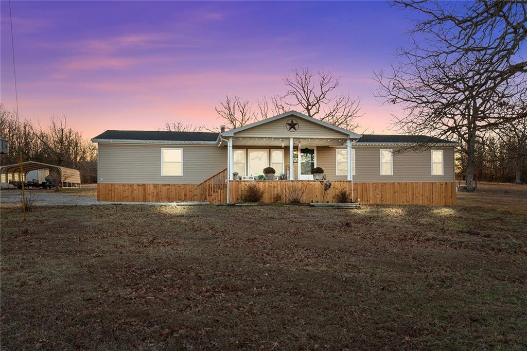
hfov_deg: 63.7
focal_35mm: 29
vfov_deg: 44.9
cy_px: 176
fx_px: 424
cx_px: 264
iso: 500
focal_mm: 29
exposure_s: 1/60
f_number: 13
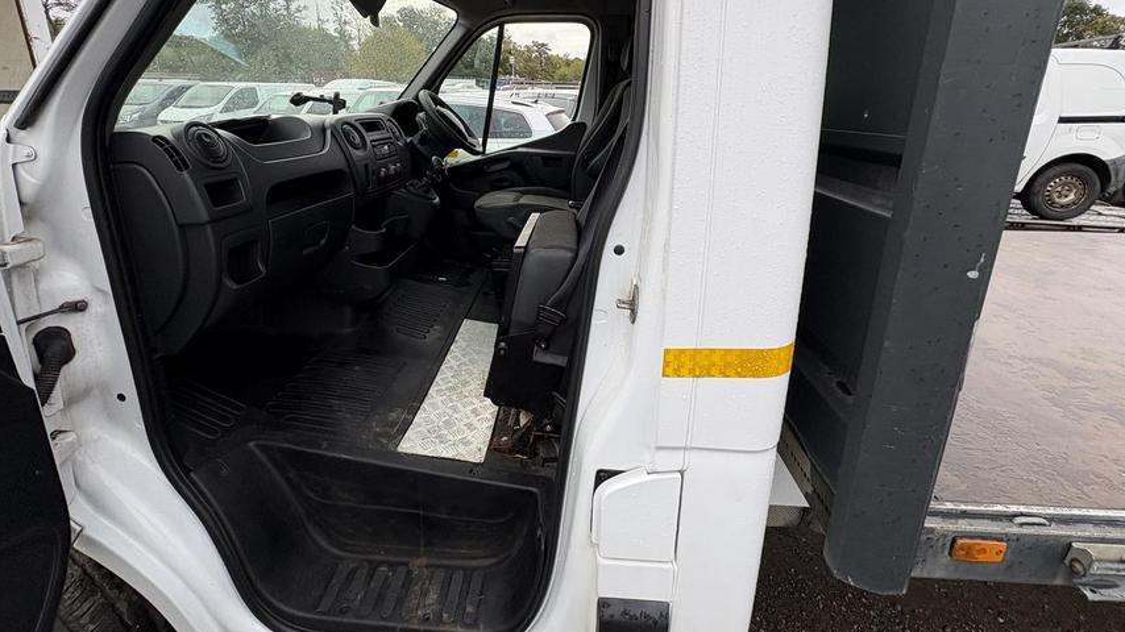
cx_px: 545
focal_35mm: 16
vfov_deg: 65.9
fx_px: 477
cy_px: 230
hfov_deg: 99.4
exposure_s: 1/331
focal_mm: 2.22
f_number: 2.2
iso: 40
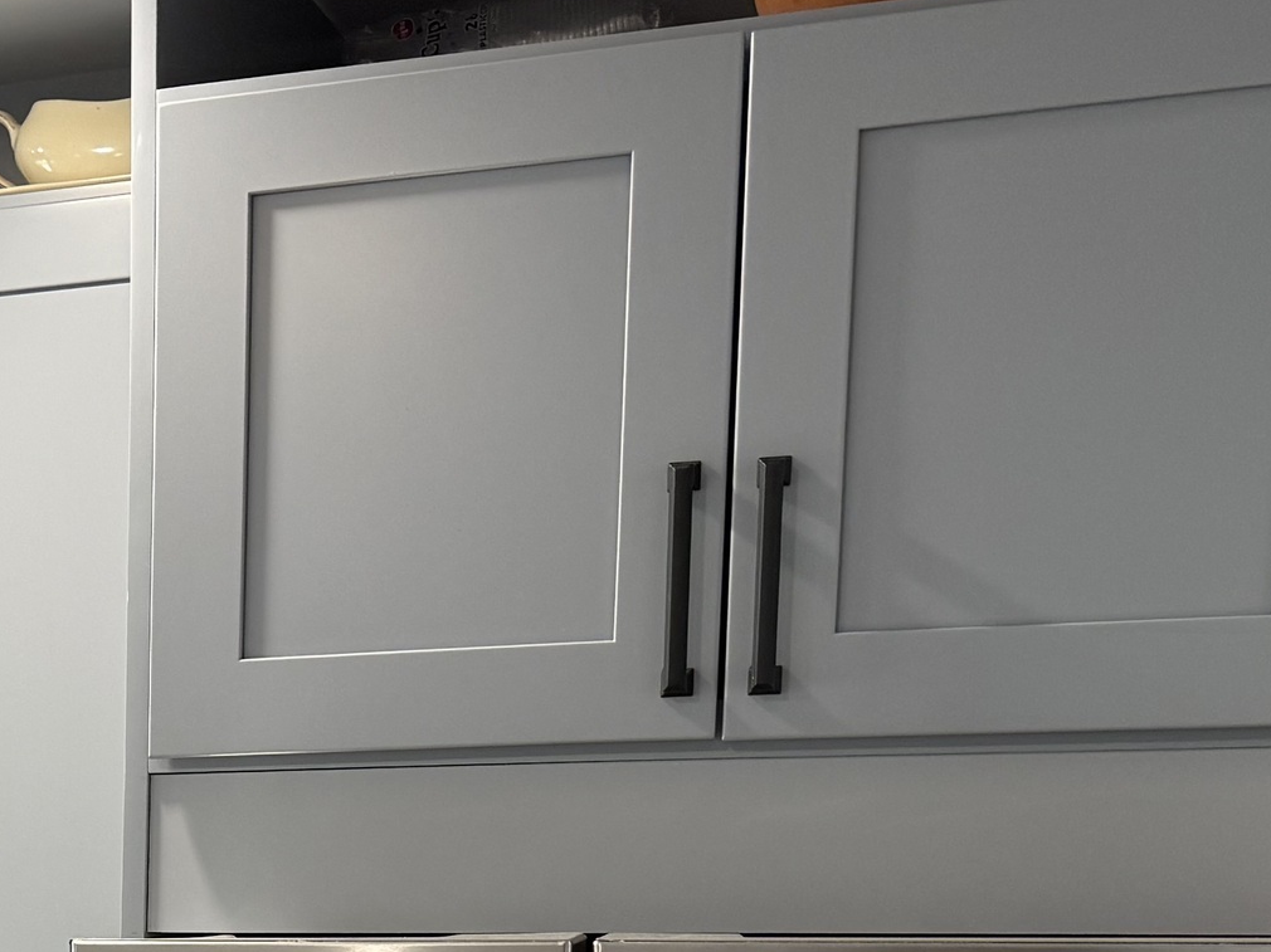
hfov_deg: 23.8
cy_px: 1259
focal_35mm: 73
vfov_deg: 18.6
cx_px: -331
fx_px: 2680
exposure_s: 1/60
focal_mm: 6.76
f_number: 1.78
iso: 125
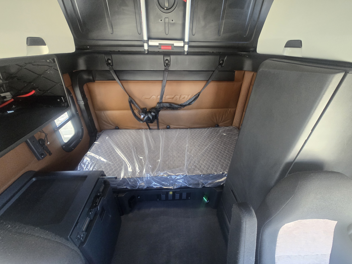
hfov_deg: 106.2
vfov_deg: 89.9
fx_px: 132
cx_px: 176
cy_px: 132
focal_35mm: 13
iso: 640
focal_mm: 2.2
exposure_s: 1/60
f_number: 2.2
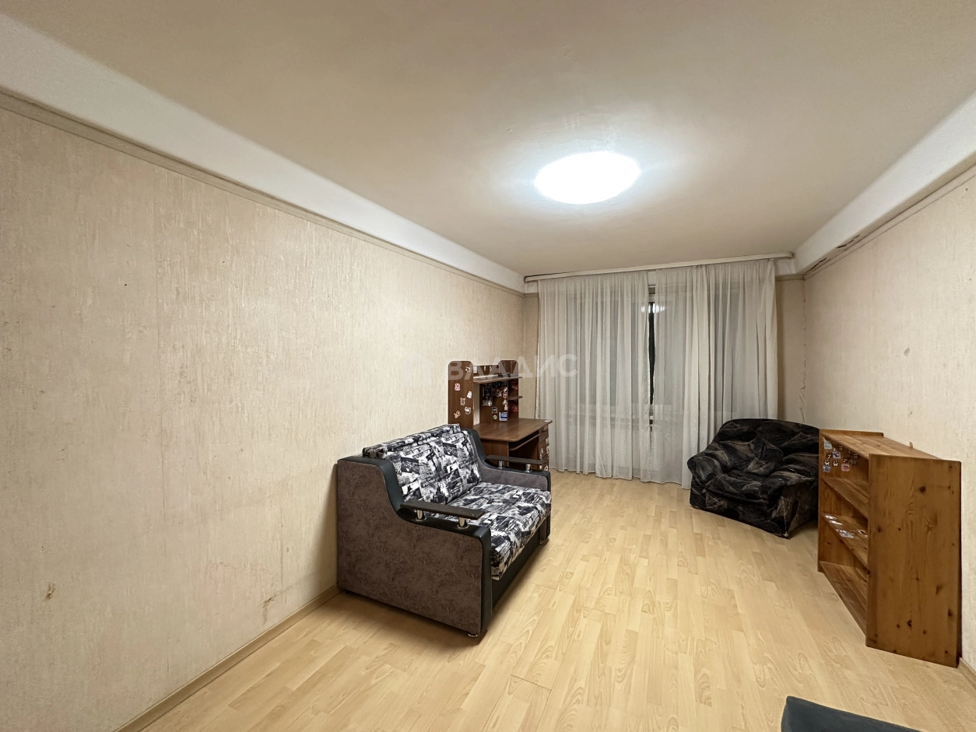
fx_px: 395
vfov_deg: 85.7
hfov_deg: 102.1
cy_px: 366
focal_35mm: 14
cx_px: 488
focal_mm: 2.22
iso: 640
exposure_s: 1/50
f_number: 2.2
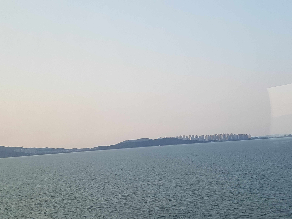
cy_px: 110
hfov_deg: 67.3
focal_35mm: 26
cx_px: 146
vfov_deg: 53.1
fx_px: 219
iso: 50
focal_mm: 4.2
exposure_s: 1/516
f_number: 1.7
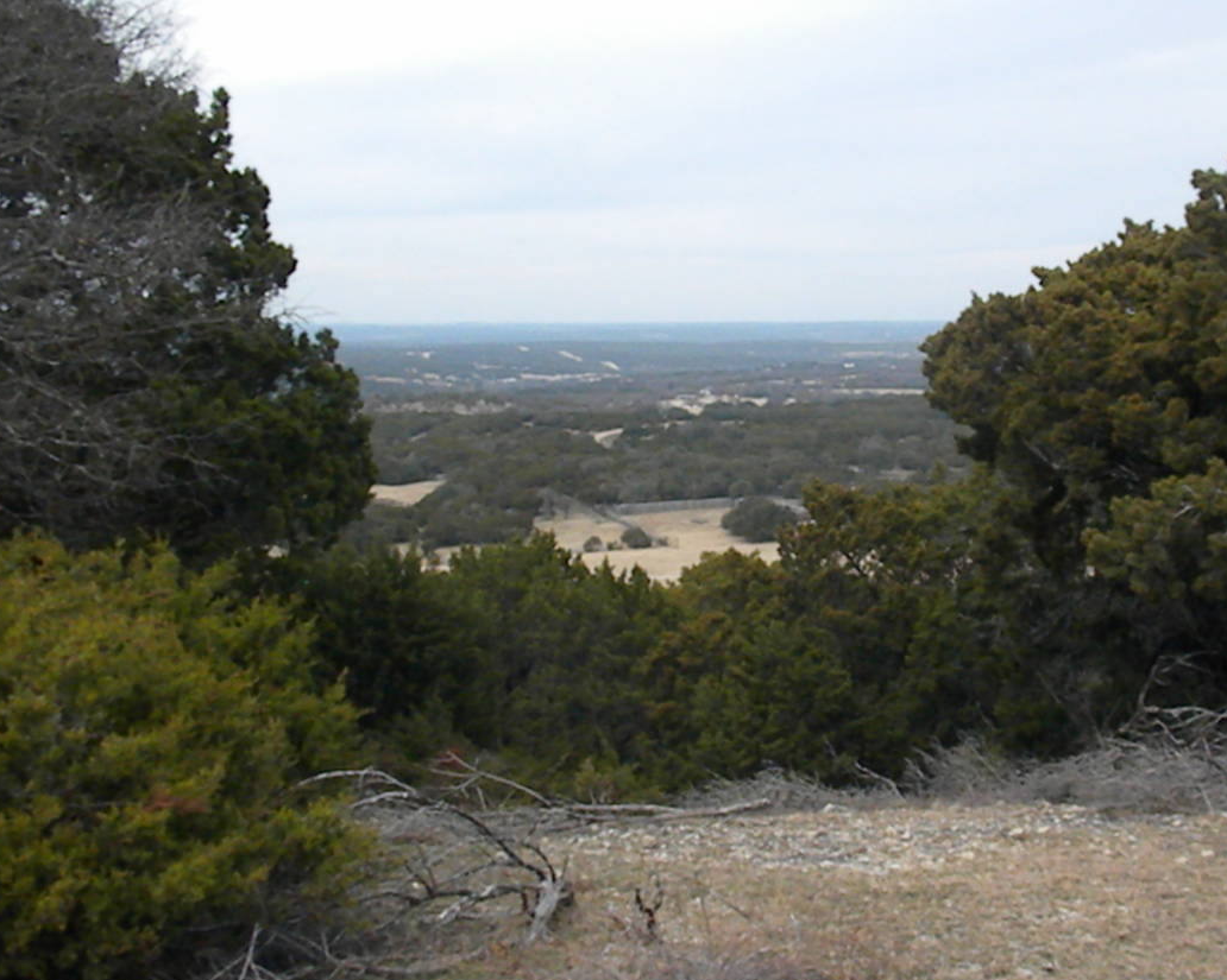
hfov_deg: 33.5
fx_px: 2033
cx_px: 744
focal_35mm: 56
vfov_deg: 27.1
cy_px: 504
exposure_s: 1/504
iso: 640
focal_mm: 6.6
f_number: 10
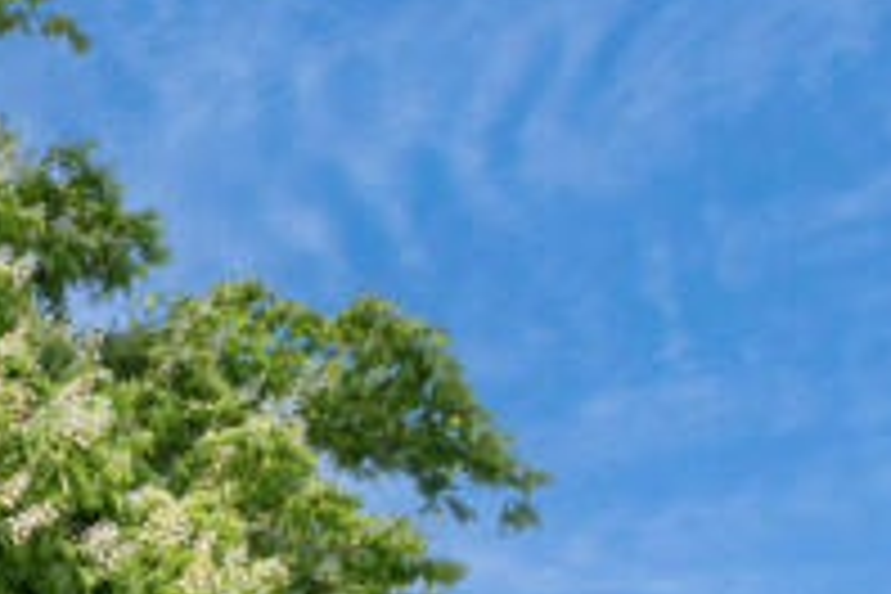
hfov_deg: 10.3
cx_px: -968
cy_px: 1505
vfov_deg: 7.1
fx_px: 4479
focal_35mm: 181
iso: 400
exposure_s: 1/160
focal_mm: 35
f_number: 11
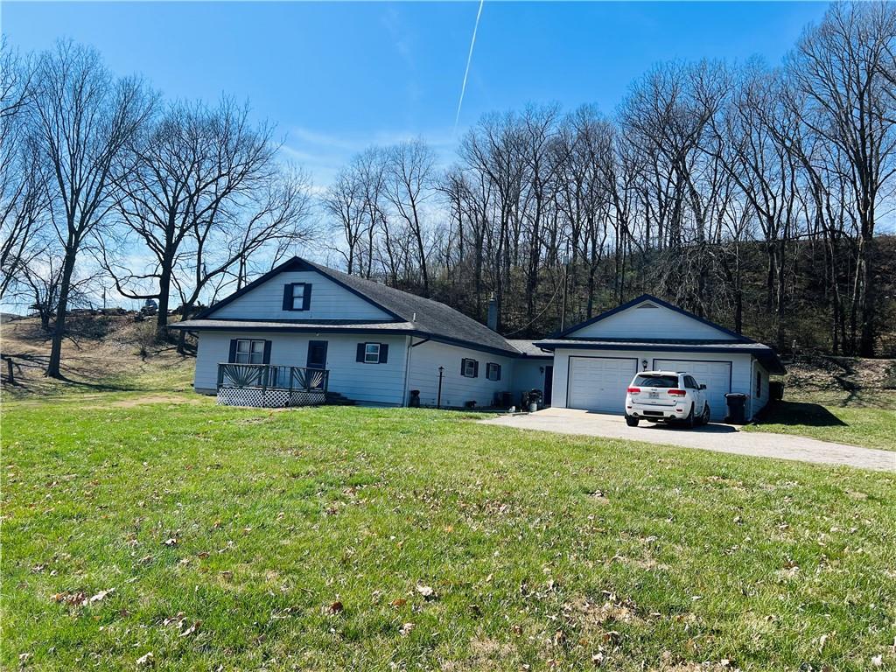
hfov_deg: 67.3
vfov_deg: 53.1
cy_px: 336
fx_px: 673
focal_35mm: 26
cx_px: 448
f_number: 1.5
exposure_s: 1/2994
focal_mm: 5.7
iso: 50
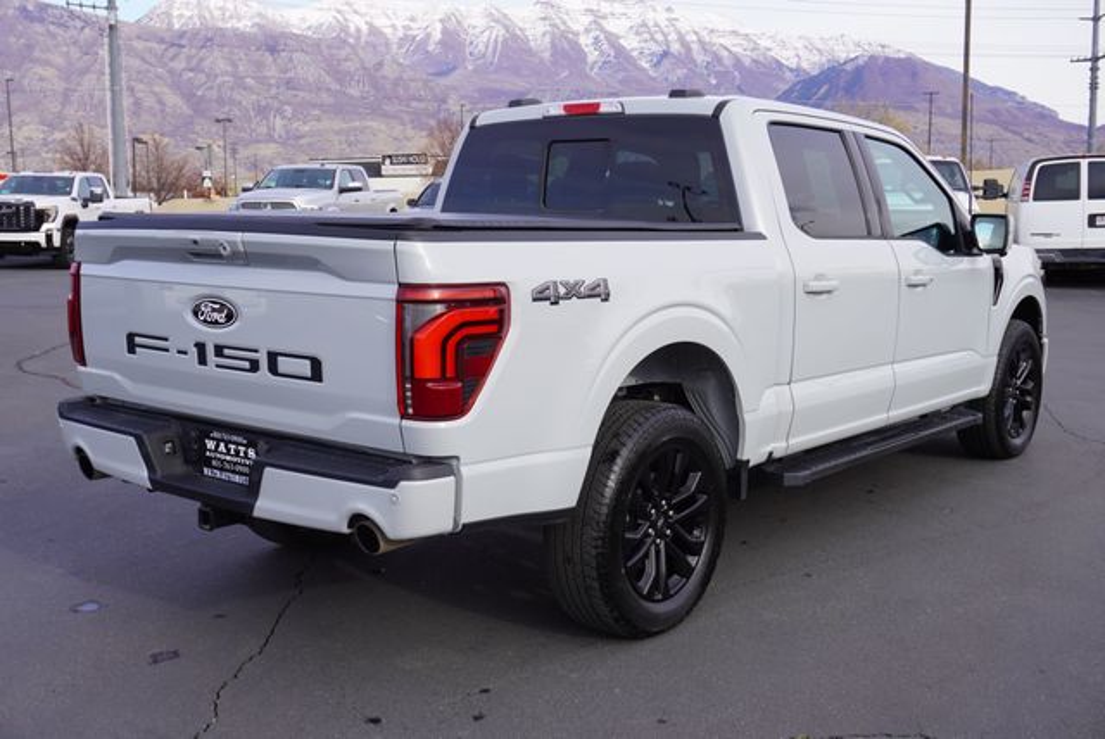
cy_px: 370
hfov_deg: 49.5
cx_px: 552
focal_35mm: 39
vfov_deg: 34.3
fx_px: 1198
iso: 100
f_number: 8
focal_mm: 26
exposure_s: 1/100
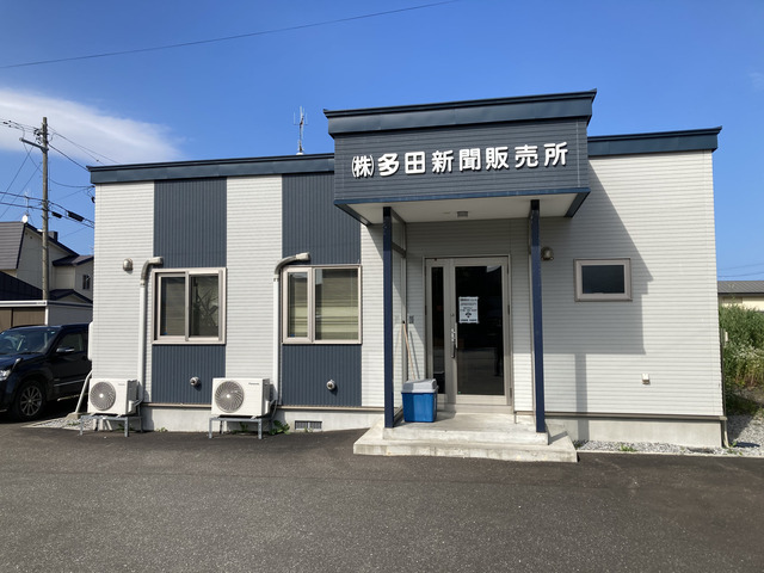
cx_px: 382
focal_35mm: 28
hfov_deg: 63.4
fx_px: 618
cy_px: 286
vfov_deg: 49.7
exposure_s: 1/2288
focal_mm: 3.99
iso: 20
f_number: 1.8
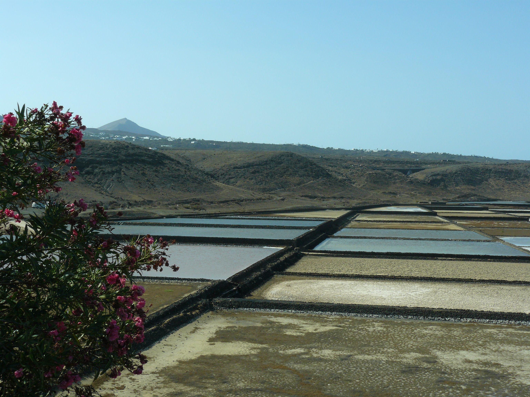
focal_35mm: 52
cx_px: 265
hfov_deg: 36.8
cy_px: 198
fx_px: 796
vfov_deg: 28.0
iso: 100
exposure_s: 1/400
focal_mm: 8.7
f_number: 6.3
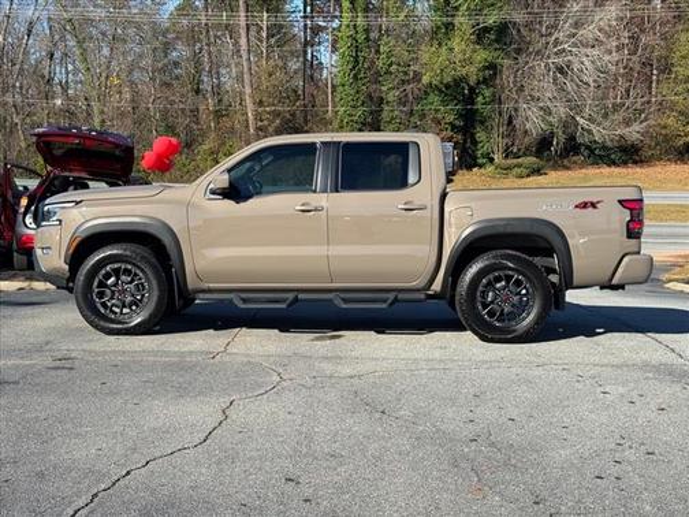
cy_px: 258
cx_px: 344
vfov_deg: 30.3
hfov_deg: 39.7
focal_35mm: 48
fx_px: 955
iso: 64
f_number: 1.78
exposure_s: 1/2959
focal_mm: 6.76
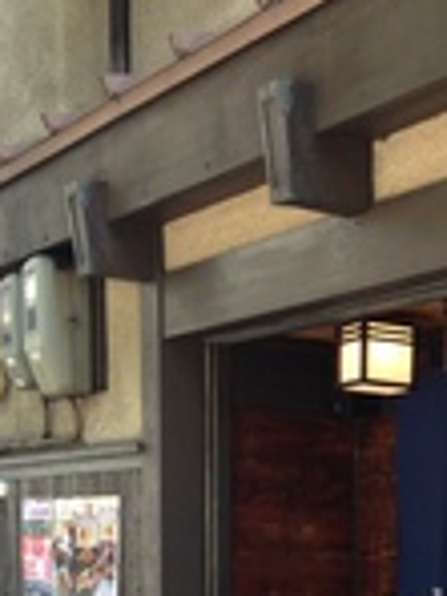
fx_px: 1532
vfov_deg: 21.0
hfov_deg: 16.1
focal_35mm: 89
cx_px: 487
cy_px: 652
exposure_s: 1/120
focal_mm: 4.12
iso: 64
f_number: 2.4
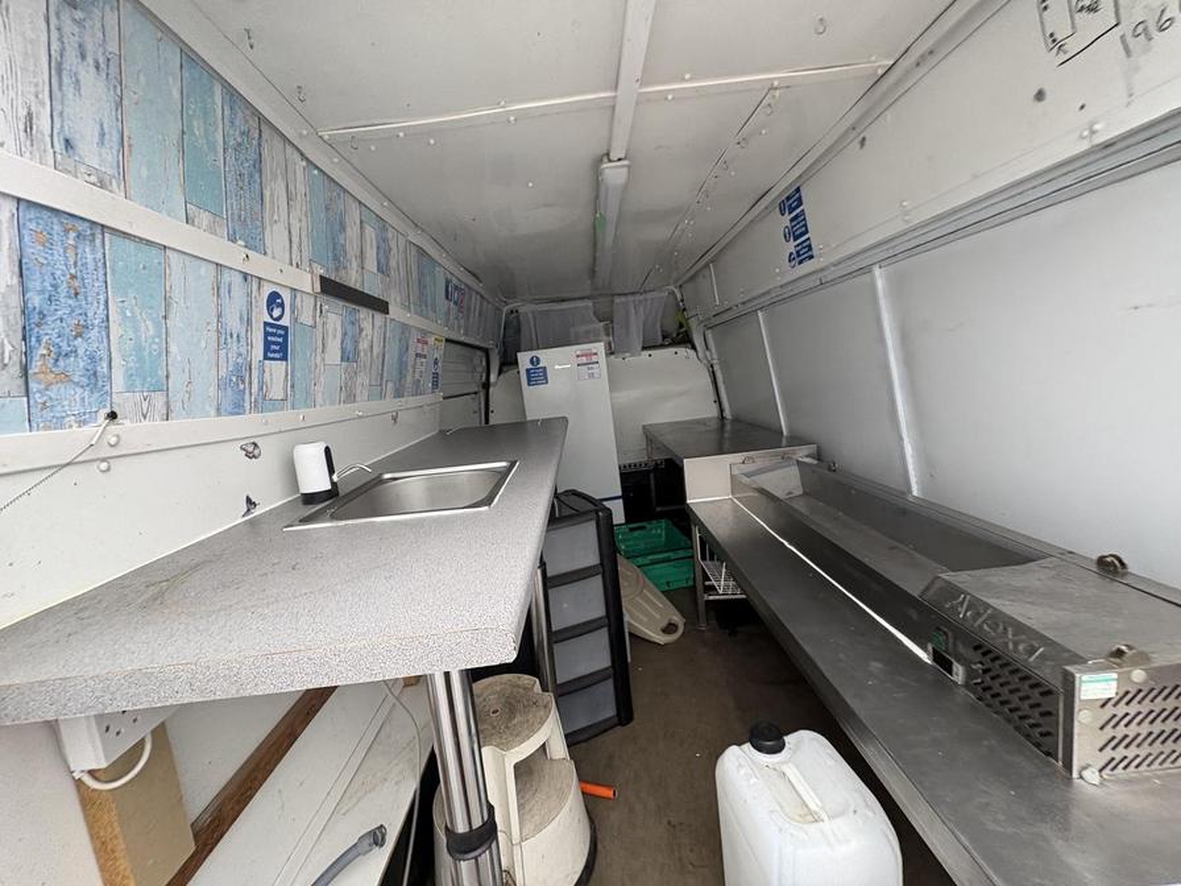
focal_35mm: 14
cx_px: 590
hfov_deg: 102.1
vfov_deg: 85.7
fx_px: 478
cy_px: 443
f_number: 2.2
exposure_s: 1/99
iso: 160
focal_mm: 2.22
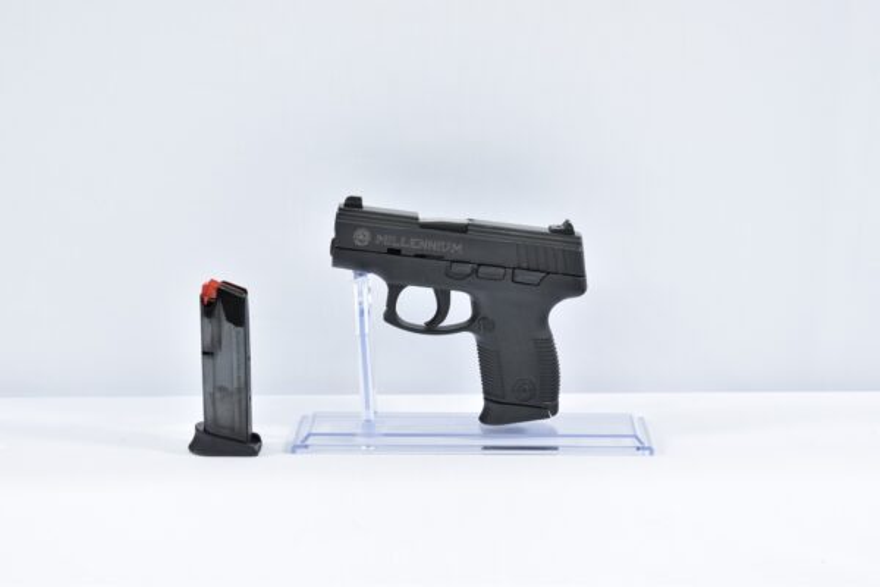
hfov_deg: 27.0
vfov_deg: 18.2
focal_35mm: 75
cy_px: 294
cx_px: 440
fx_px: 1833
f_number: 5.6
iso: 640
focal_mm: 50
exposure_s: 1/20
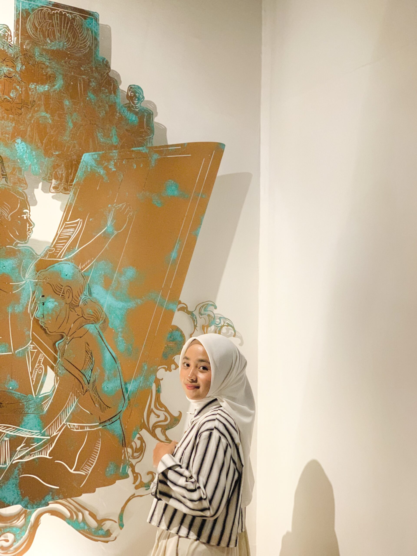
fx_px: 835
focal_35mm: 52
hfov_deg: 28.0
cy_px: 278
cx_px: 208
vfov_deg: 36.8
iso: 400
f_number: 2.4
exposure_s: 1/50
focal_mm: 6
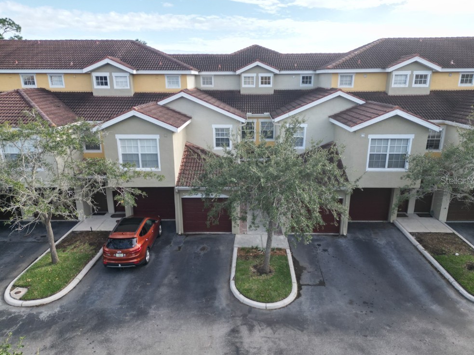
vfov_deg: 54.9
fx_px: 342
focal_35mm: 25
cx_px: 239
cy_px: 180
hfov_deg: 69.4
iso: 140
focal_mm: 6.72
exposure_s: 1/1250
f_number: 1.7
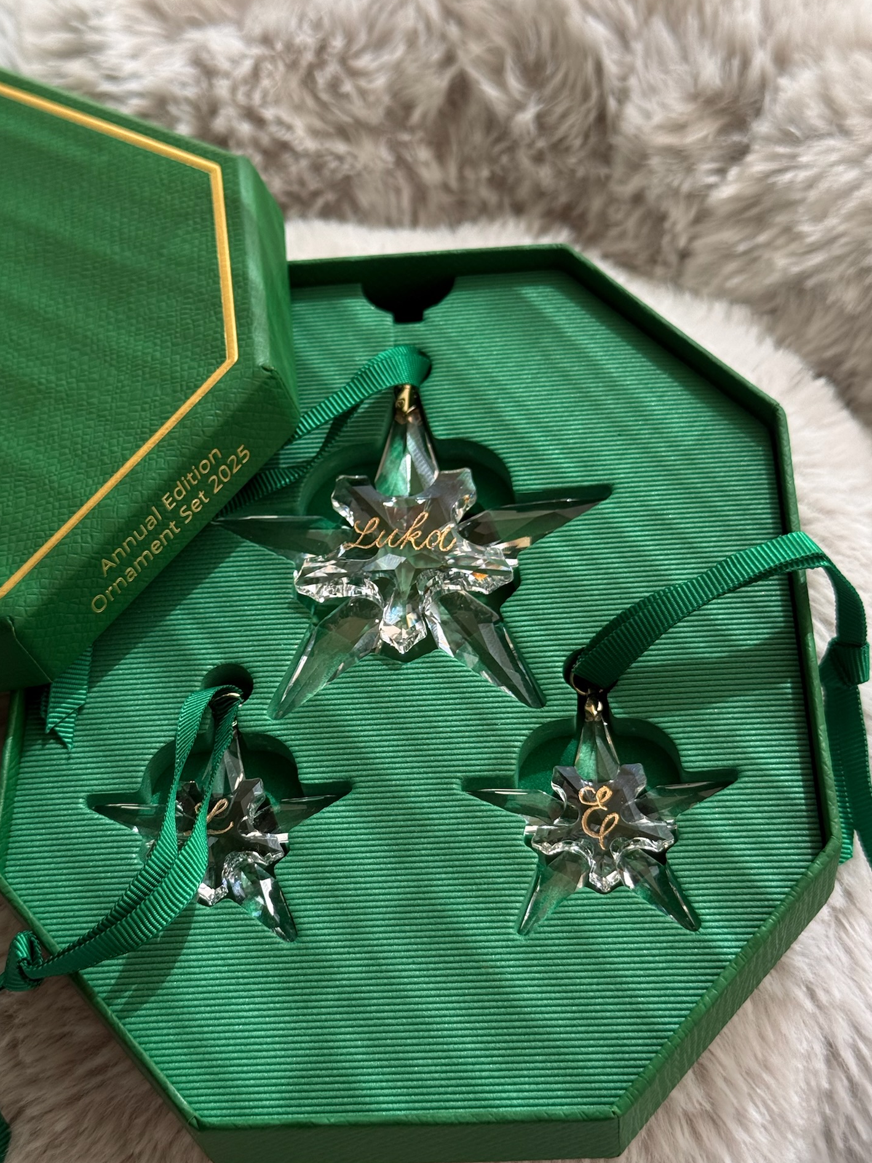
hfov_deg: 28.0
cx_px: 402
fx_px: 1746
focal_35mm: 52
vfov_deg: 36.8
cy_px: 621
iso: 100
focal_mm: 6.76
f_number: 1.78
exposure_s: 1/227
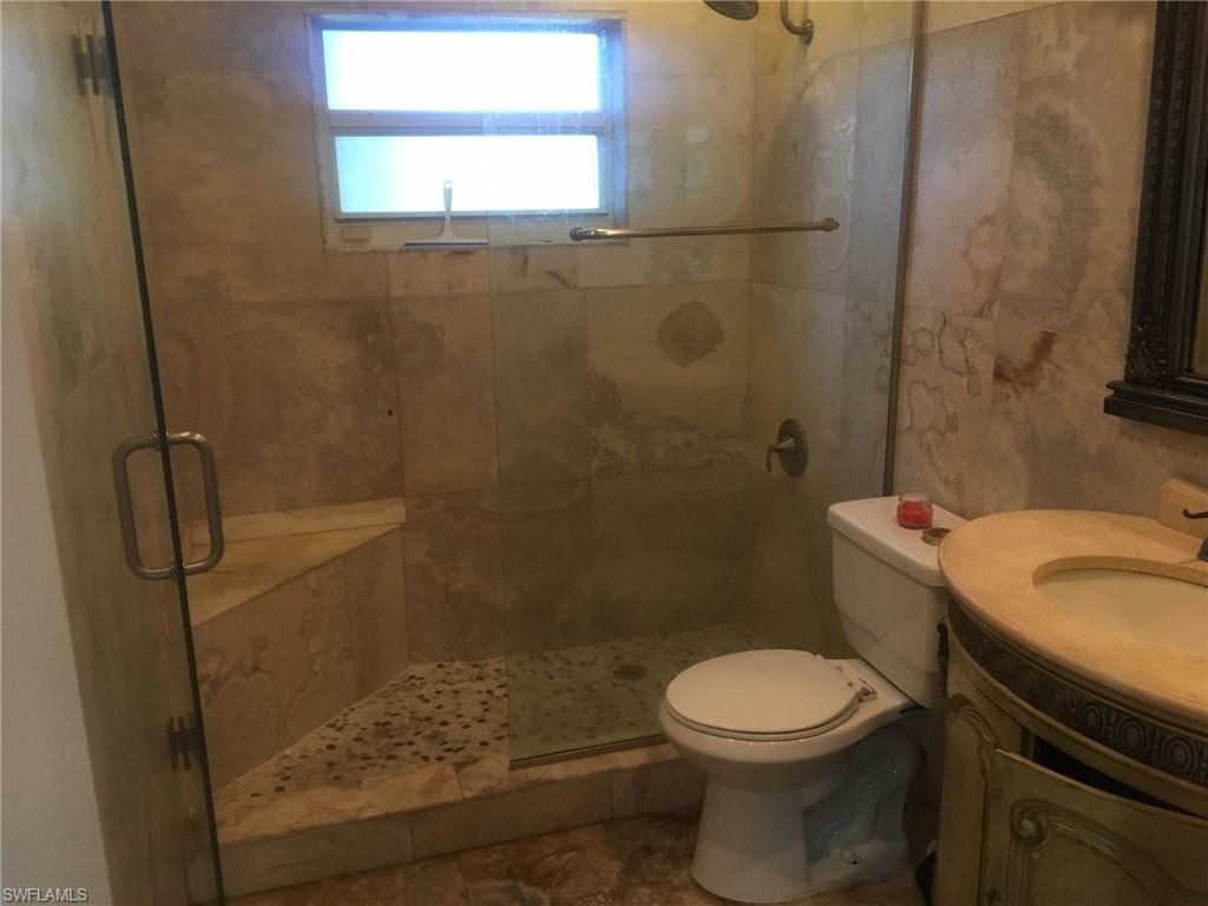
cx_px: 604
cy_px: 453
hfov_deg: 61.7
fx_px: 1012
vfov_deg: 48.2
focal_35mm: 29
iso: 100
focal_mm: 4.15
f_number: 2.2
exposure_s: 1/30
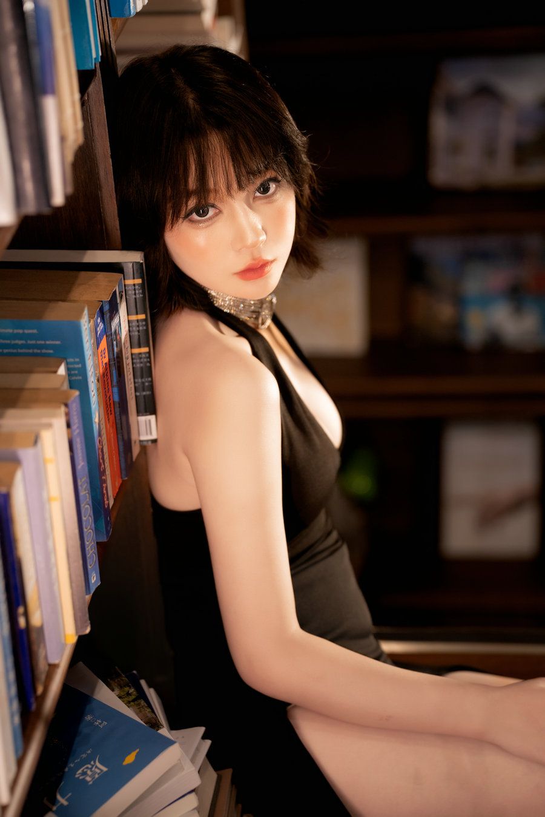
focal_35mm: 73
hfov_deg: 18.7
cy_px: 408
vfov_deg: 27.7
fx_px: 1658
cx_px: 272
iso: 800
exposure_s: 1/200
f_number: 2.5
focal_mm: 73
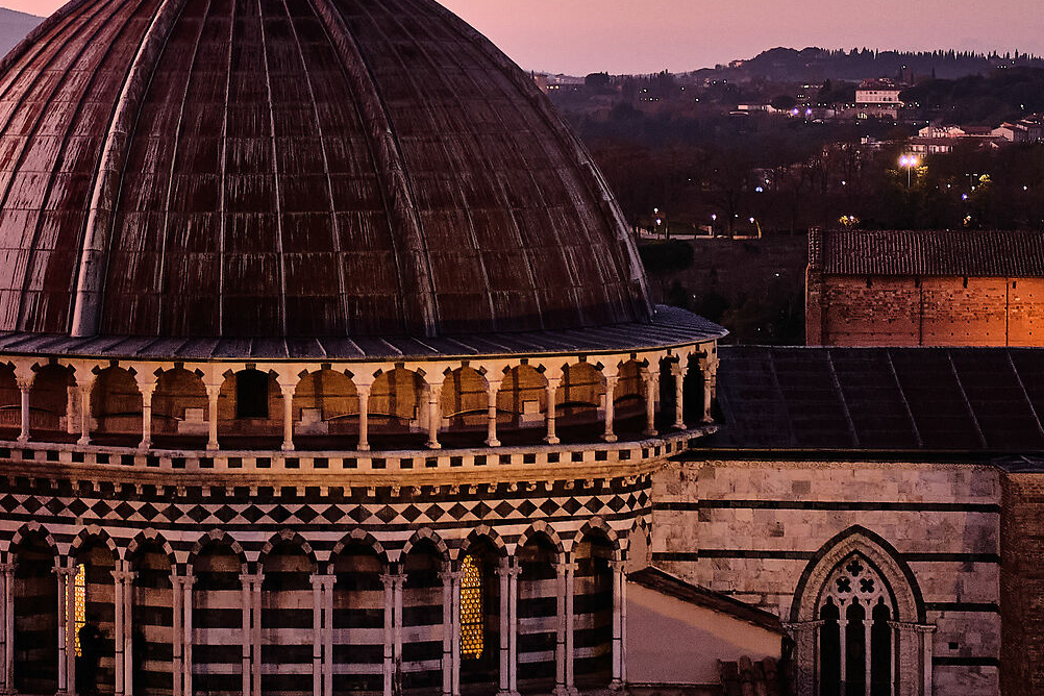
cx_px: 303
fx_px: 3683
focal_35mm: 127
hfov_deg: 16.1
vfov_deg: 10.7
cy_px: 53
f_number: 2
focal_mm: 35
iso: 1000
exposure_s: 1/125
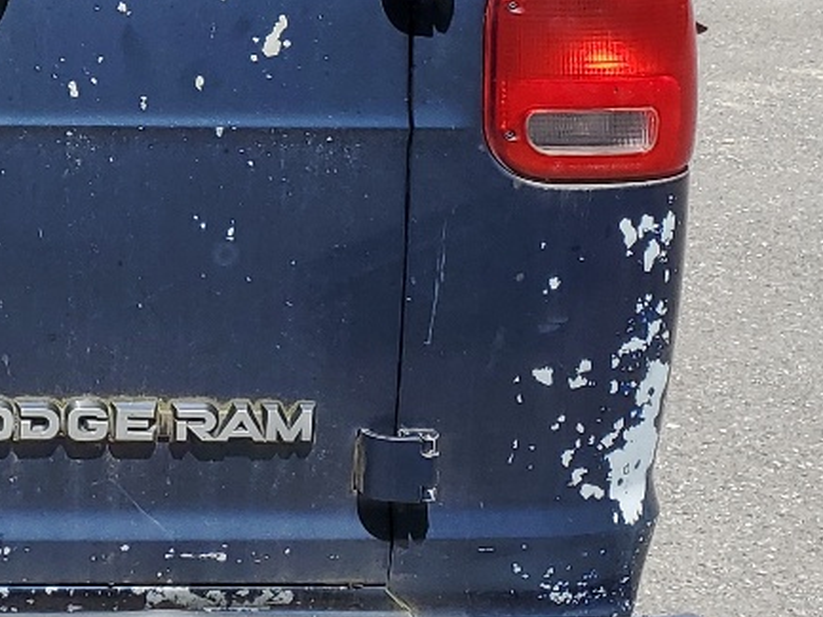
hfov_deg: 19.2
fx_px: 2283
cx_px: -177
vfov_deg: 15.0
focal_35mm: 96
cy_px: -68
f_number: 1.5
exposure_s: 1/3333
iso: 50
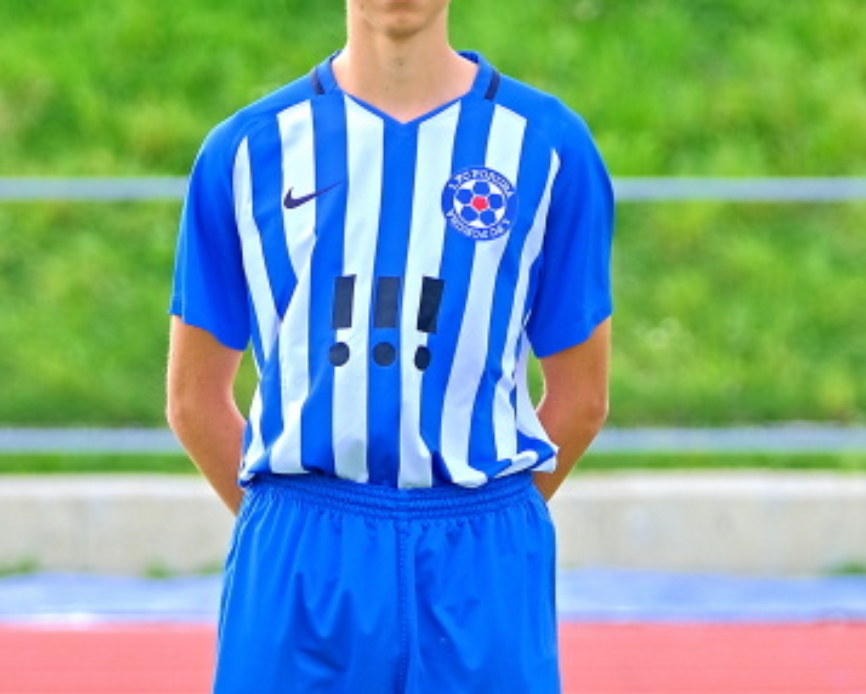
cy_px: 610
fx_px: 7514
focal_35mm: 293
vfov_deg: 5.3
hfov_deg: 6.6
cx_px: 368
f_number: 2.8
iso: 320
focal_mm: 106
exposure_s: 1/1100
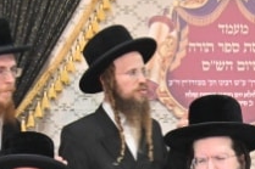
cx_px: 232
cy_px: 204
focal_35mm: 216
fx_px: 1529
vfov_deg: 6.3
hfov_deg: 9.5
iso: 640
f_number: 4
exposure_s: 1/160
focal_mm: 44
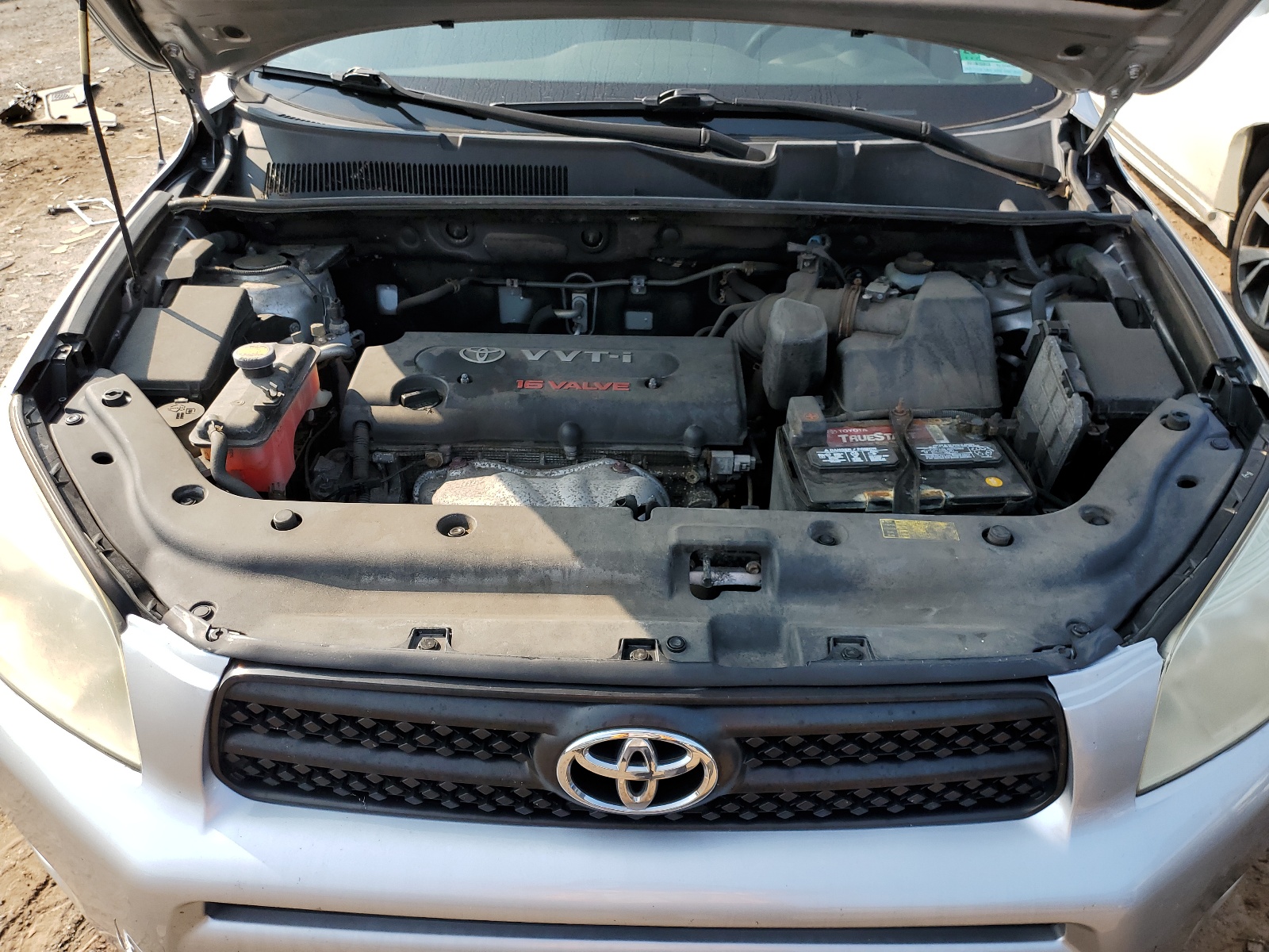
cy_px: 476
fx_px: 953
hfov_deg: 67.3
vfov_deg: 53.1
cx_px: 634
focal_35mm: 26
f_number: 1.5
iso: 50
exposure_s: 1/1111
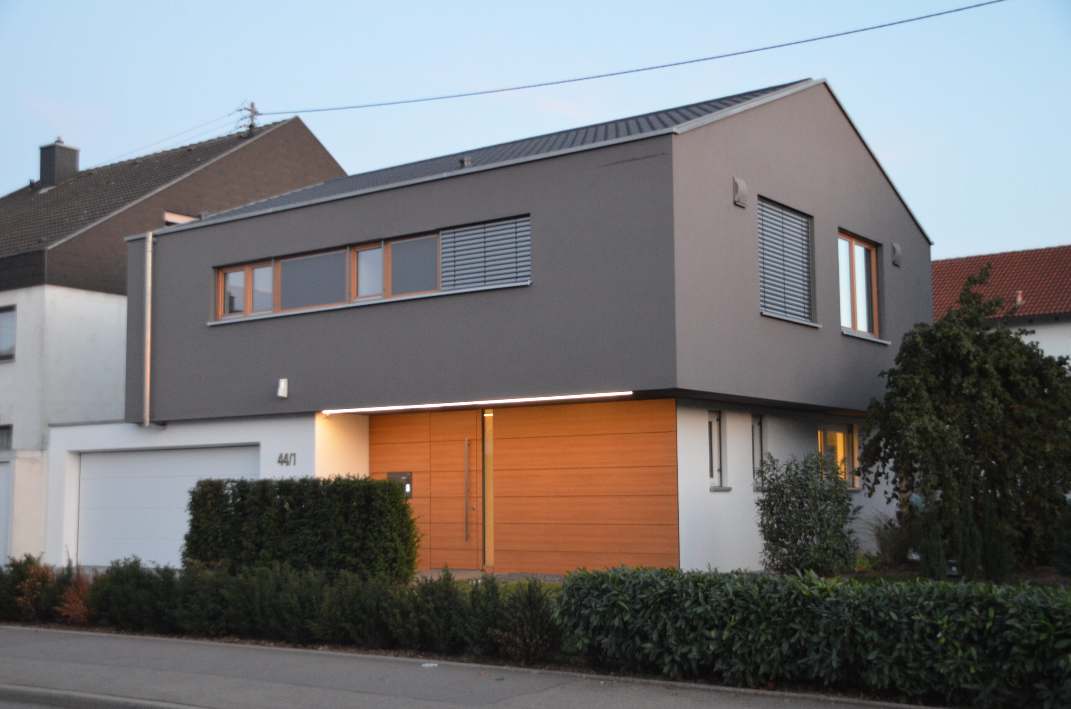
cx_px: 536
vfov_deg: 30.7
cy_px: 354
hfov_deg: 45.0
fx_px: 1292
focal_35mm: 44
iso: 1800
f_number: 4
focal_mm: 29
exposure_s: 1/30
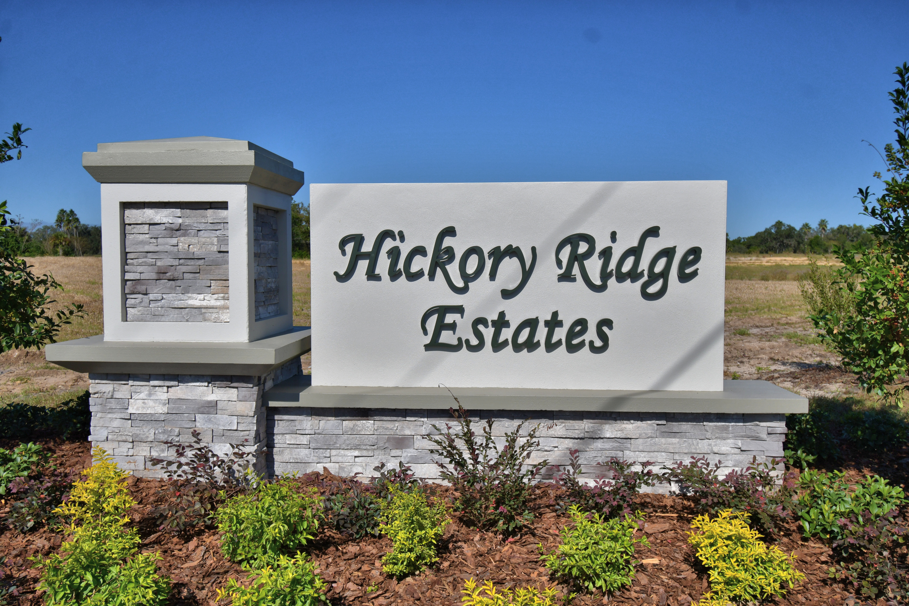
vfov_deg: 43.6
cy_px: 303
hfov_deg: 61.9
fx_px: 757
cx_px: 454
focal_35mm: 30
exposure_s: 1/1600
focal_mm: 20
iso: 100
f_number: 5.6
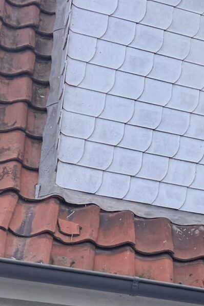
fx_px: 909
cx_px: 590
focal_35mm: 107
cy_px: 420
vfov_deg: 17.6
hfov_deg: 10.0
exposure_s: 1/664
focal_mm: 6.76
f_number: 1.78
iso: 80
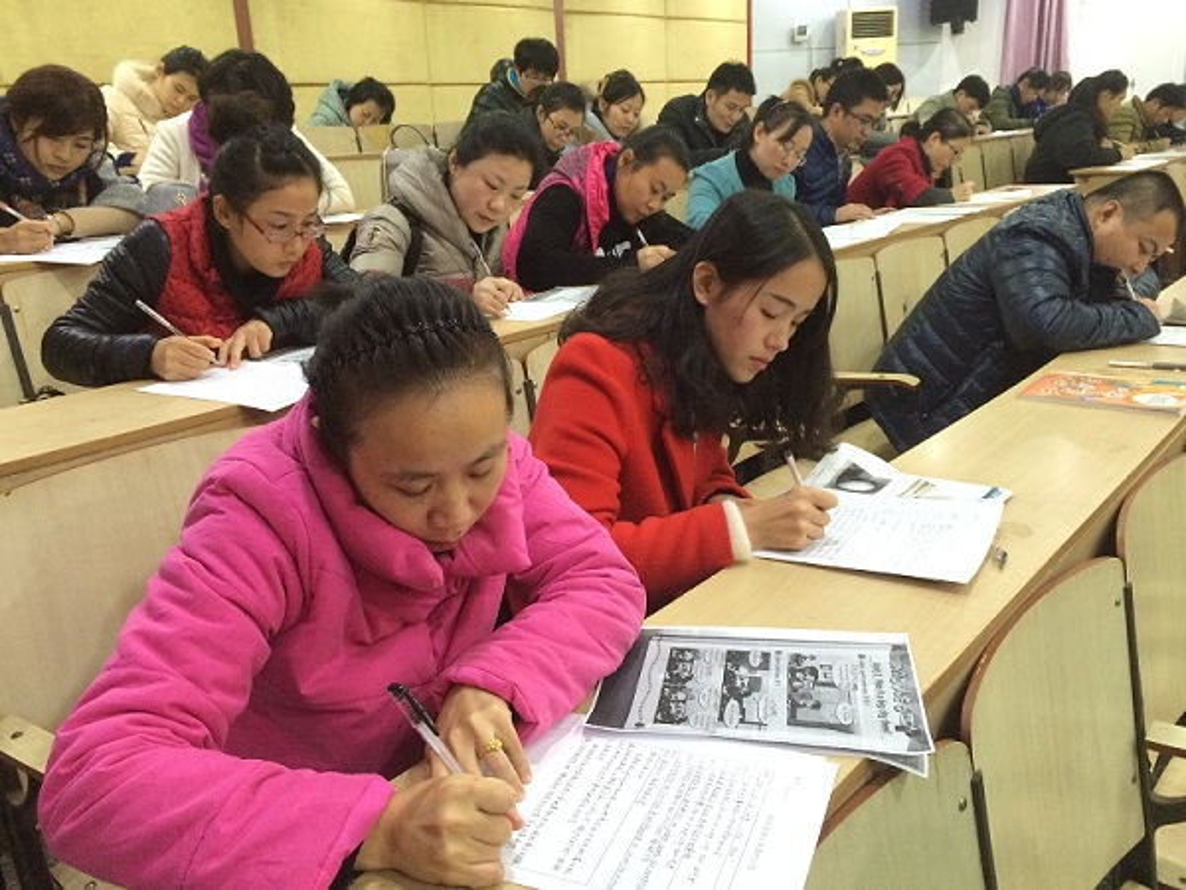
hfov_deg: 61.7
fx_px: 994
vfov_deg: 48.2
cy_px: 445
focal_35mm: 29
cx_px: 593
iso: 250
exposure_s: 1/33
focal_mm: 4.15
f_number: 2.2
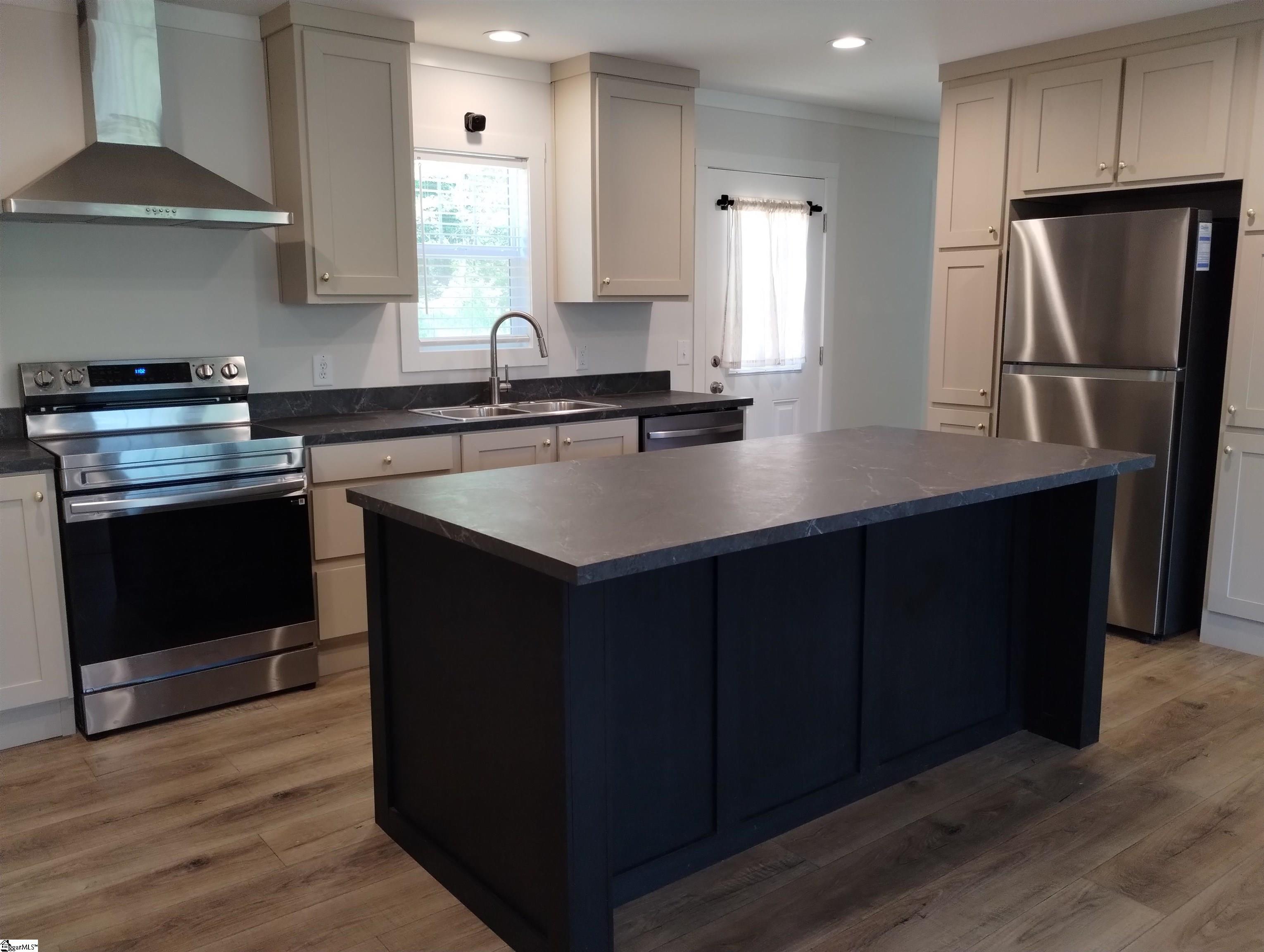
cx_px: 632
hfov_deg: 63.4
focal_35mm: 28
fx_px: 1024
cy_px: 476
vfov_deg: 49.9
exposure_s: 1/60
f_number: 1.8
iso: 375
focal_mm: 4.27
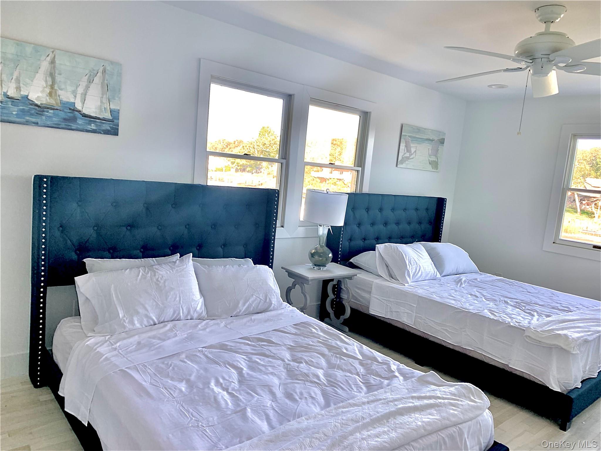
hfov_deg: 67.3
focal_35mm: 26
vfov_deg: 53.1
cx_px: 300
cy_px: 226
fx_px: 451
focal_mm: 4.25
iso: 64
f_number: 1.8
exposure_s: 1/121
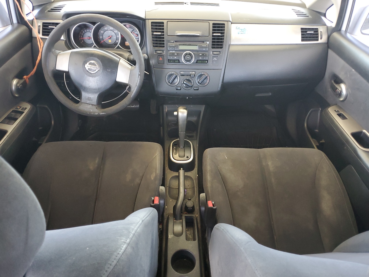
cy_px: 138
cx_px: 184
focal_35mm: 26
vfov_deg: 53.1
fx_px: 277
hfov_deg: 67.3
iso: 197
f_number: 1.5
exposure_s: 1/60.2
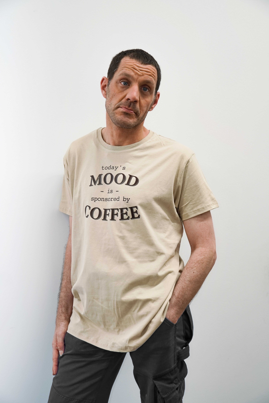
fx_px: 538
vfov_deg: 41.1
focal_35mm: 48
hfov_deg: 28.1
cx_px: 134
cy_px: 202
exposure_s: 1/60
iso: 250
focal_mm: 32
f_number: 4.5
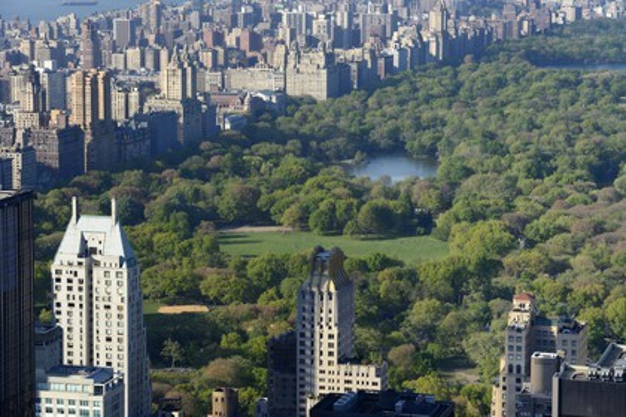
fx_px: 1947
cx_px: 313
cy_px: 208
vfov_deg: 12.2
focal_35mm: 112
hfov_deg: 18.3
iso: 400
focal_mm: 112
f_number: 9
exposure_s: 1/400
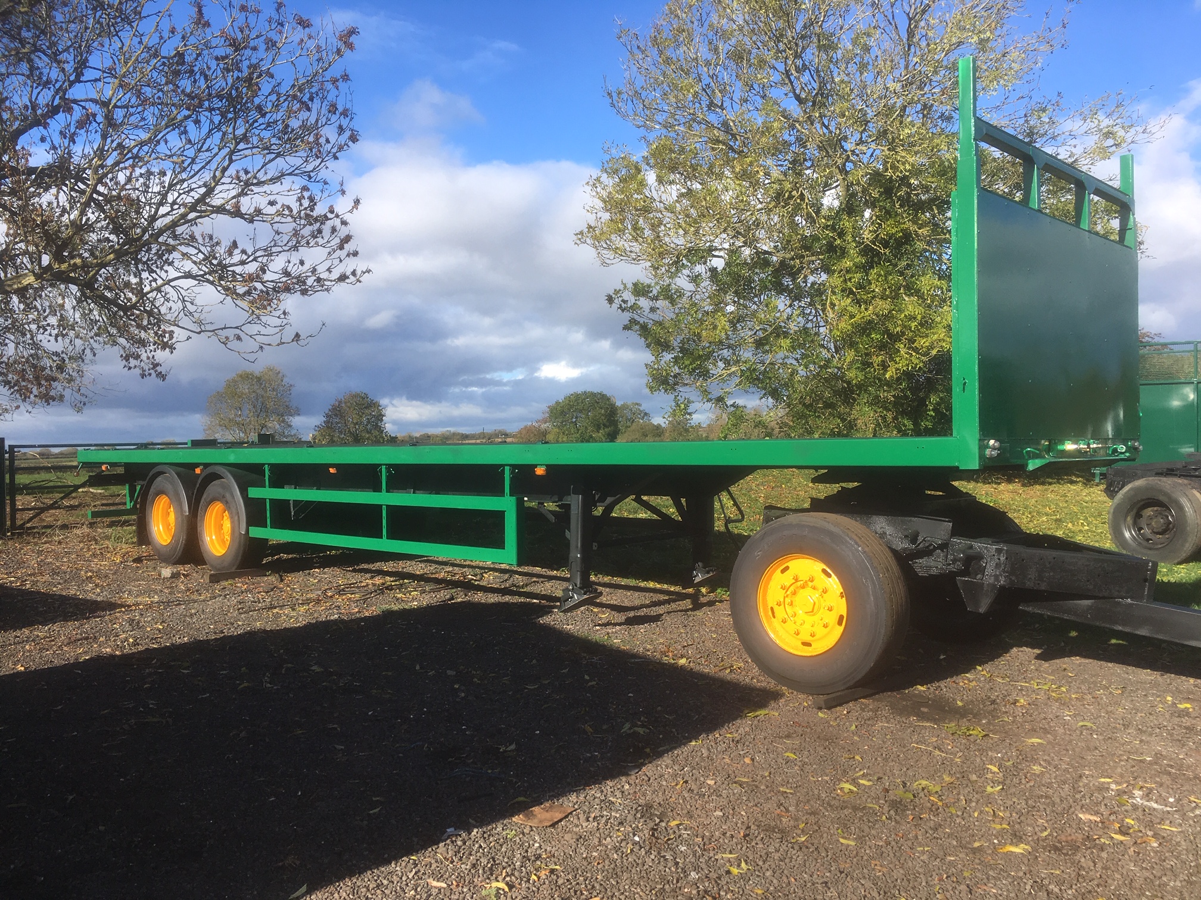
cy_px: 450
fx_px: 1006
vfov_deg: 48.2
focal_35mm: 29
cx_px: 600
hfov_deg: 61.7
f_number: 2.2
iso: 25
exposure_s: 1/894
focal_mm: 4.15
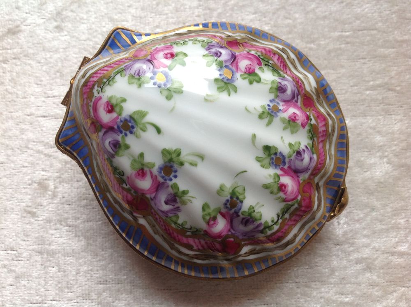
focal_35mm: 35
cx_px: 206
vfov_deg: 40.6
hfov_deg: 52.7
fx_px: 415
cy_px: 154
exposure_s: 1/40
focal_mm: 4.28
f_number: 2.4
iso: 64
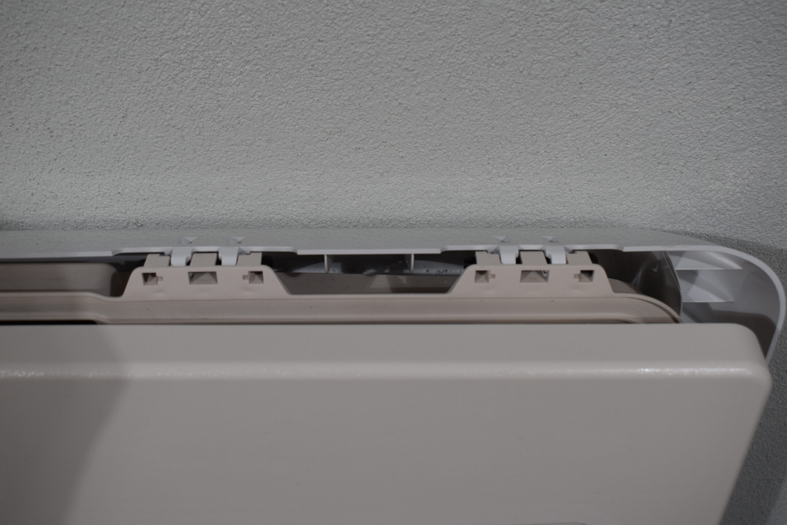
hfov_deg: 47.9
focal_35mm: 40
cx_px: 394
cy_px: 262
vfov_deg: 33.0
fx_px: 885
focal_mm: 27
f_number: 5.6
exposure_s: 1/160
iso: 200
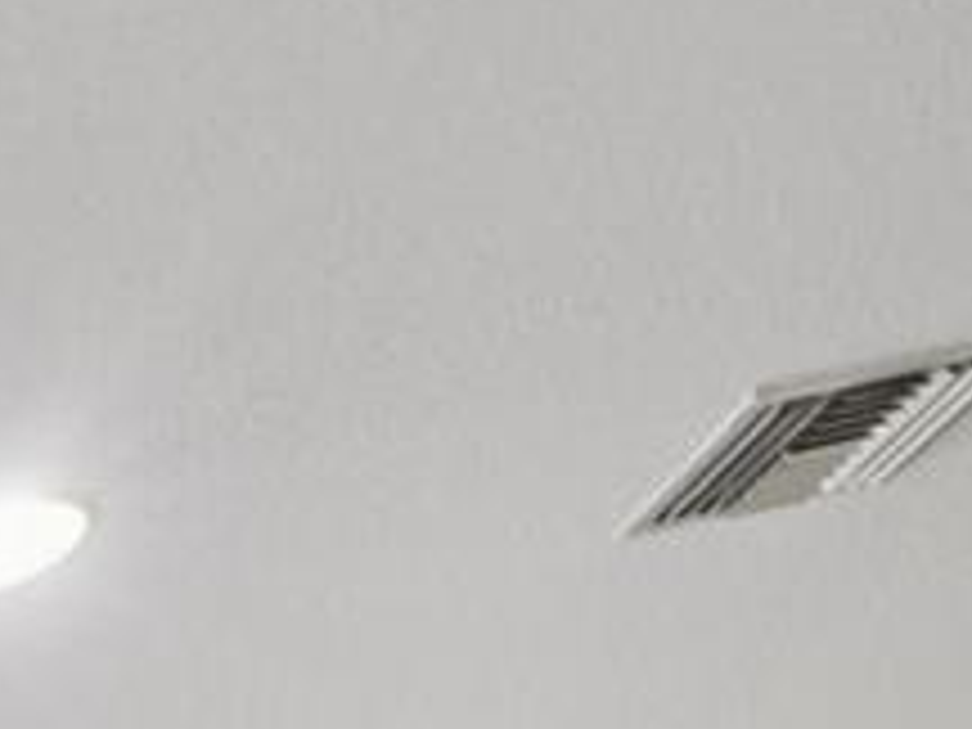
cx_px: -972
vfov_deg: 9.2
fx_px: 3398
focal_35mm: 121
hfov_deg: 13.8
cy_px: 2336
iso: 400
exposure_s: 1/5
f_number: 9
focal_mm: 17
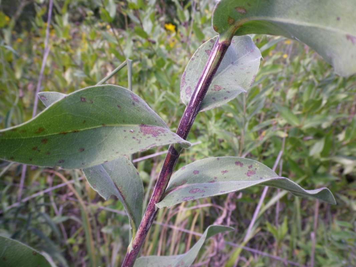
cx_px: 178
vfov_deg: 40.7
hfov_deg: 52.6
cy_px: 134
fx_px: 360
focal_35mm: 35
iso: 80
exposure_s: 1/160
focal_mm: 6.36
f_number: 3.9
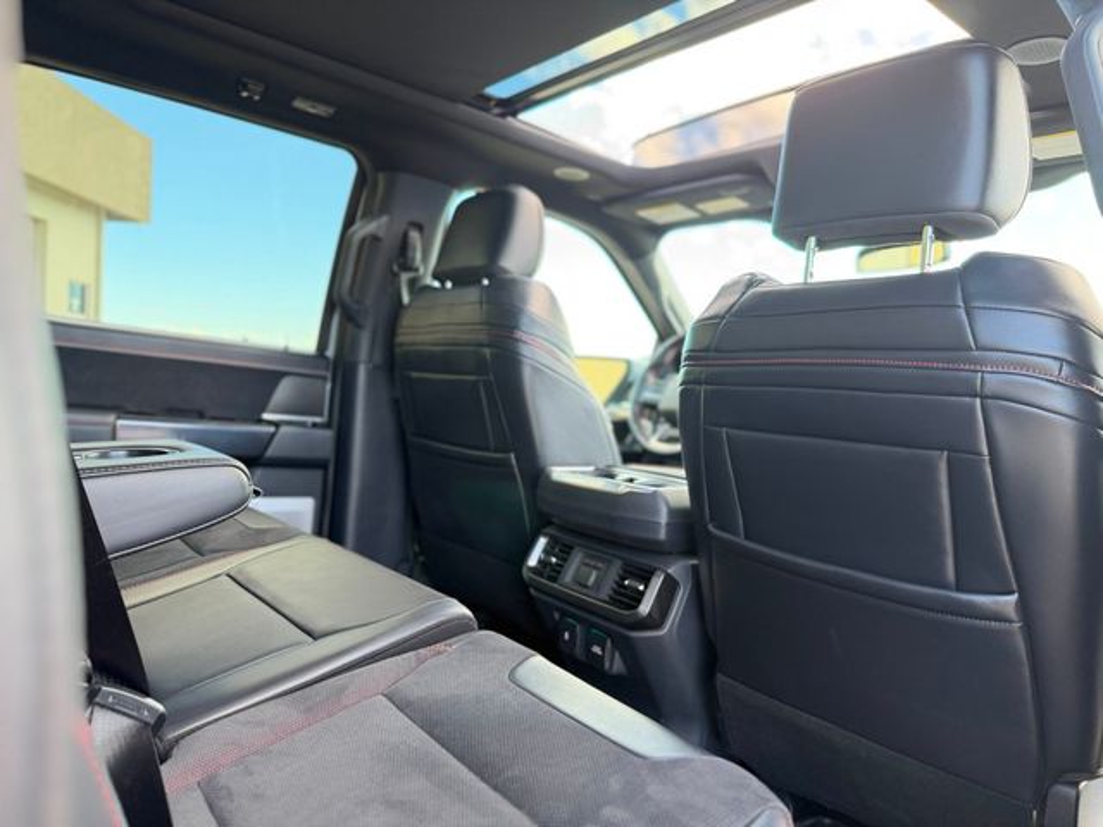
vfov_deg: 56.8
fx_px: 765
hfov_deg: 71.6
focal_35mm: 24
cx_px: 552
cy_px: 414
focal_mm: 6.76
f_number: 1.78
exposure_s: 1/77
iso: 200
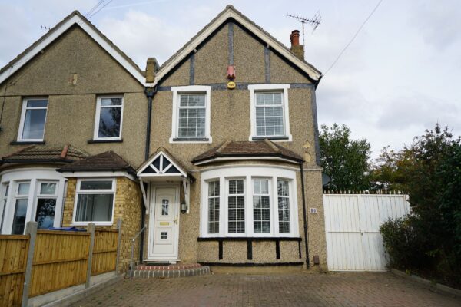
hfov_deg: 69.4
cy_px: 154
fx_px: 333
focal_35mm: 26
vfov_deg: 49.6
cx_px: 230
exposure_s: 1/80
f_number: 11
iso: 100
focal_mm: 26
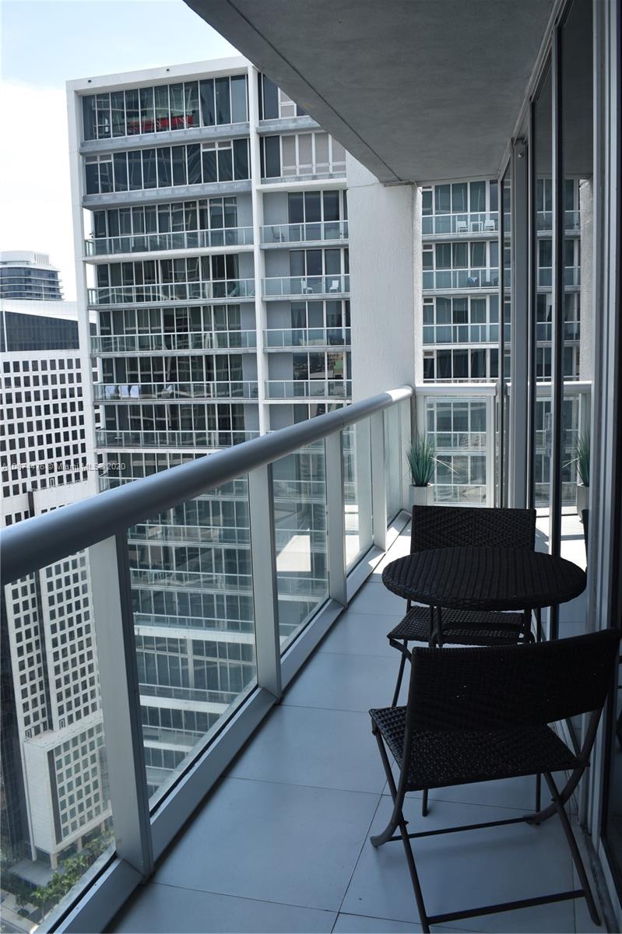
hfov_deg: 41.7
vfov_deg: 59.5
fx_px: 817
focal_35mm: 32
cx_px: 311
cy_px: 467
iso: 140
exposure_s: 1/250
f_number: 8
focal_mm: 21
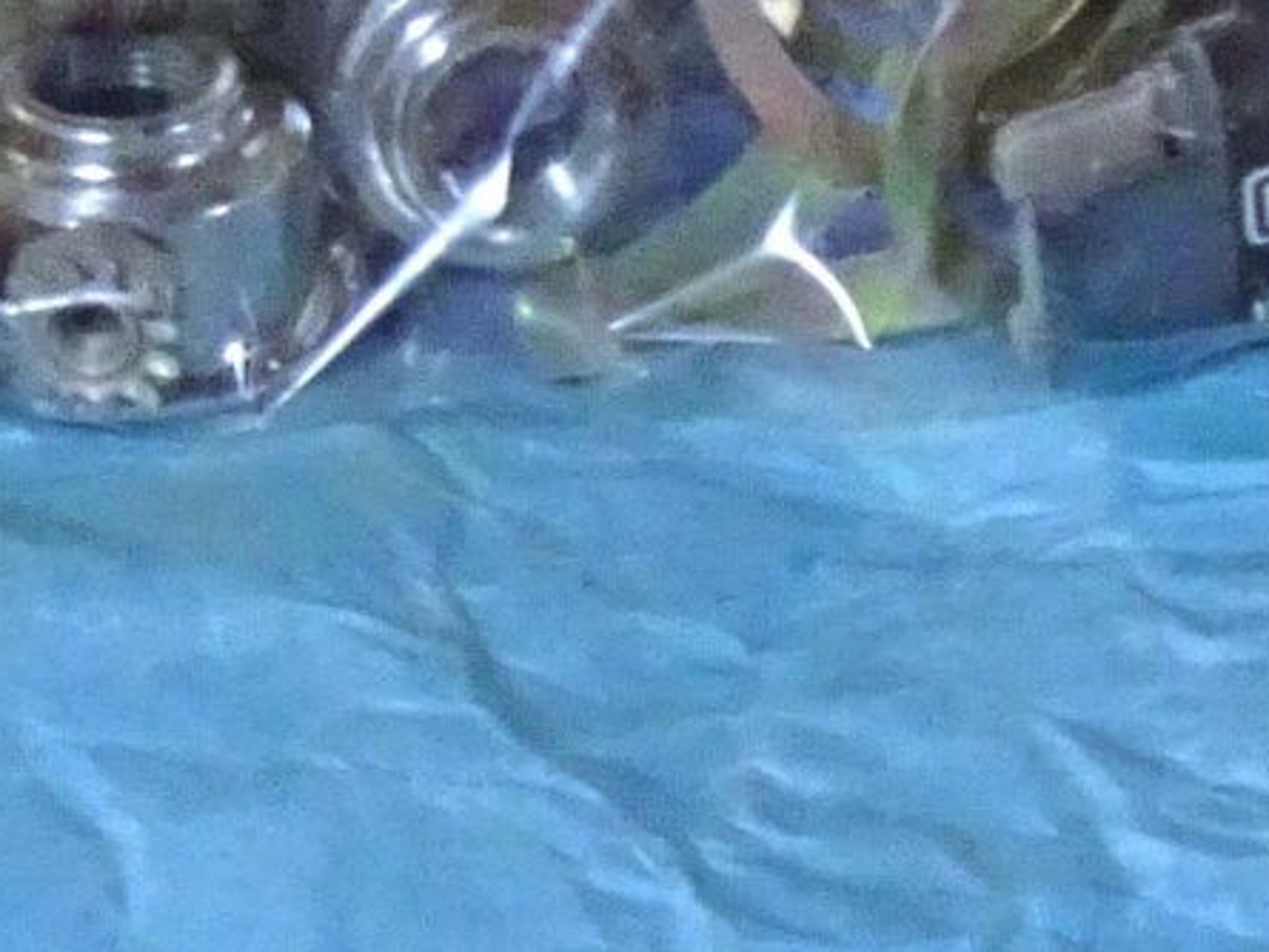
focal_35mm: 236
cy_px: -1325
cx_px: -1680
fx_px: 8654
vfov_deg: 6.0
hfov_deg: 7.8
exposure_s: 1/30
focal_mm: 7.05
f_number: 4
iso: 800
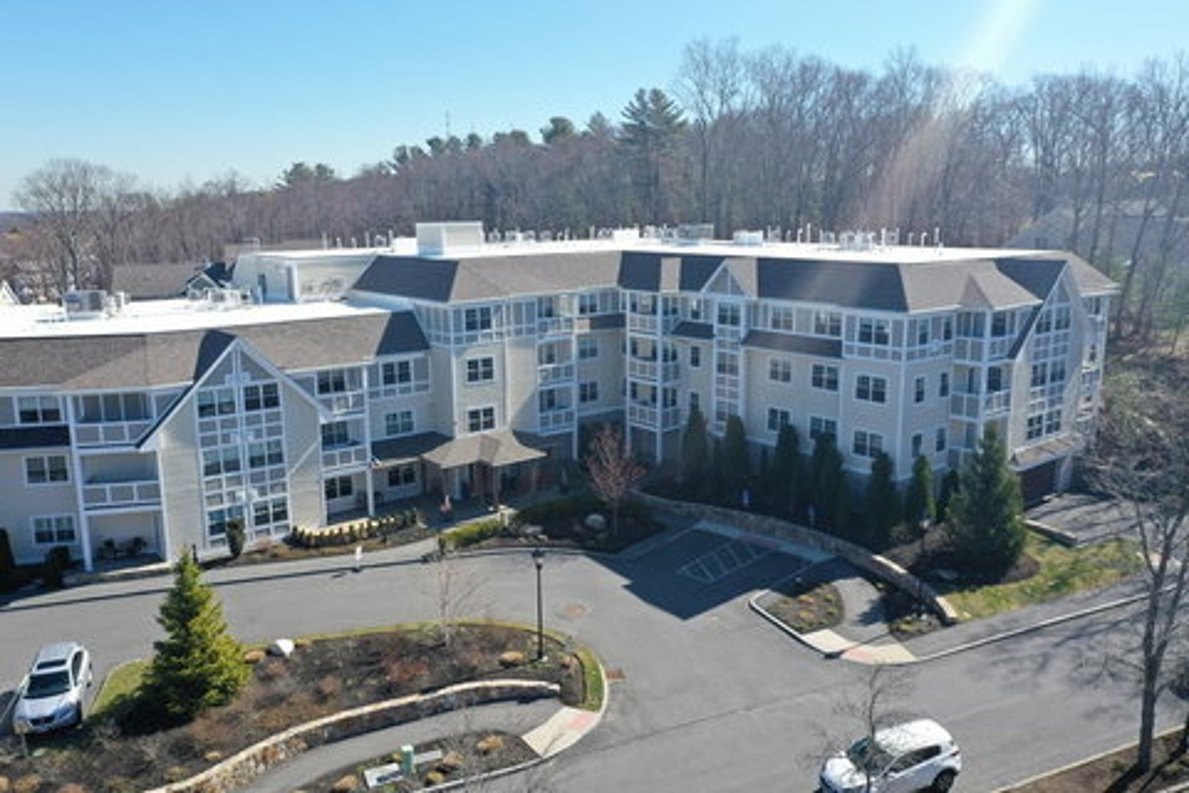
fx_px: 925
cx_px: 594
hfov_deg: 65.5
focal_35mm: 28
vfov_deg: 46.4
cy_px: 396
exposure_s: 1/320
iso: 100
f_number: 5.6
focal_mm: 10.26
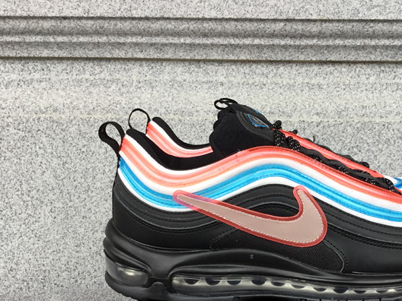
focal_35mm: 47
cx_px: 276
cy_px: 223
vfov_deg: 30.4
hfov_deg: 39.8
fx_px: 546
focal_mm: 3.3
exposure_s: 1/100
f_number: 2.4
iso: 50
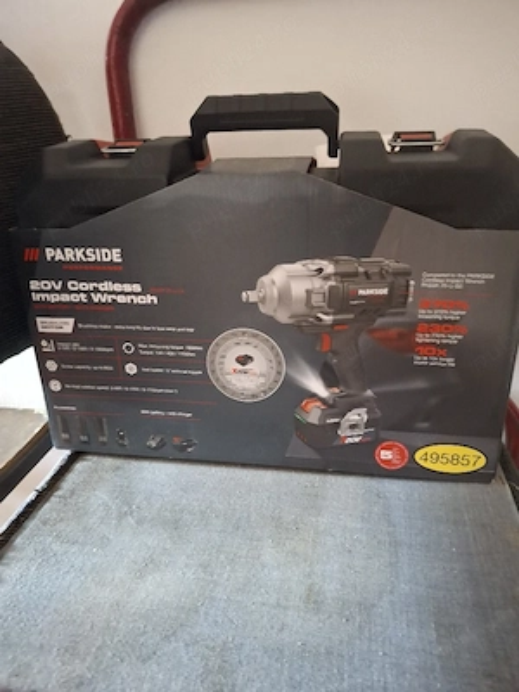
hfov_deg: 54.9
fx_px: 500
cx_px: 260
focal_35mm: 25
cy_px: 346
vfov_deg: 69.4
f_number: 1.8
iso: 1000
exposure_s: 1/11
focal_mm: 4.69
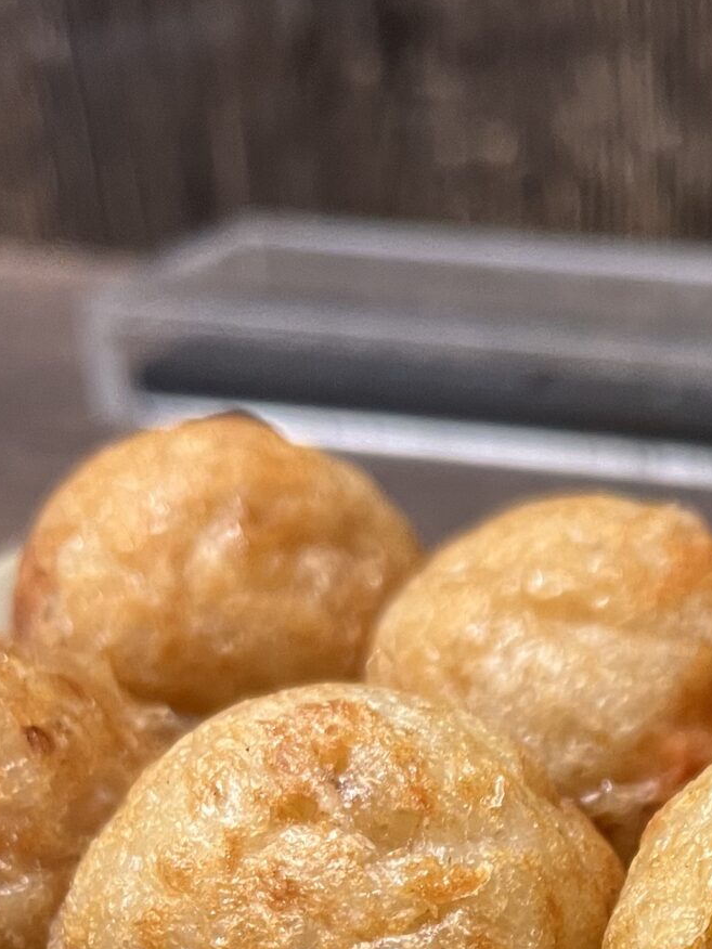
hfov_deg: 18.8
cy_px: 1219
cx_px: 736
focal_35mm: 76
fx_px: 2084
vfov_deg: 22.9
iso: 125
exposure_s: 1/60
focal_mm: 5.1
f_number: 1.6
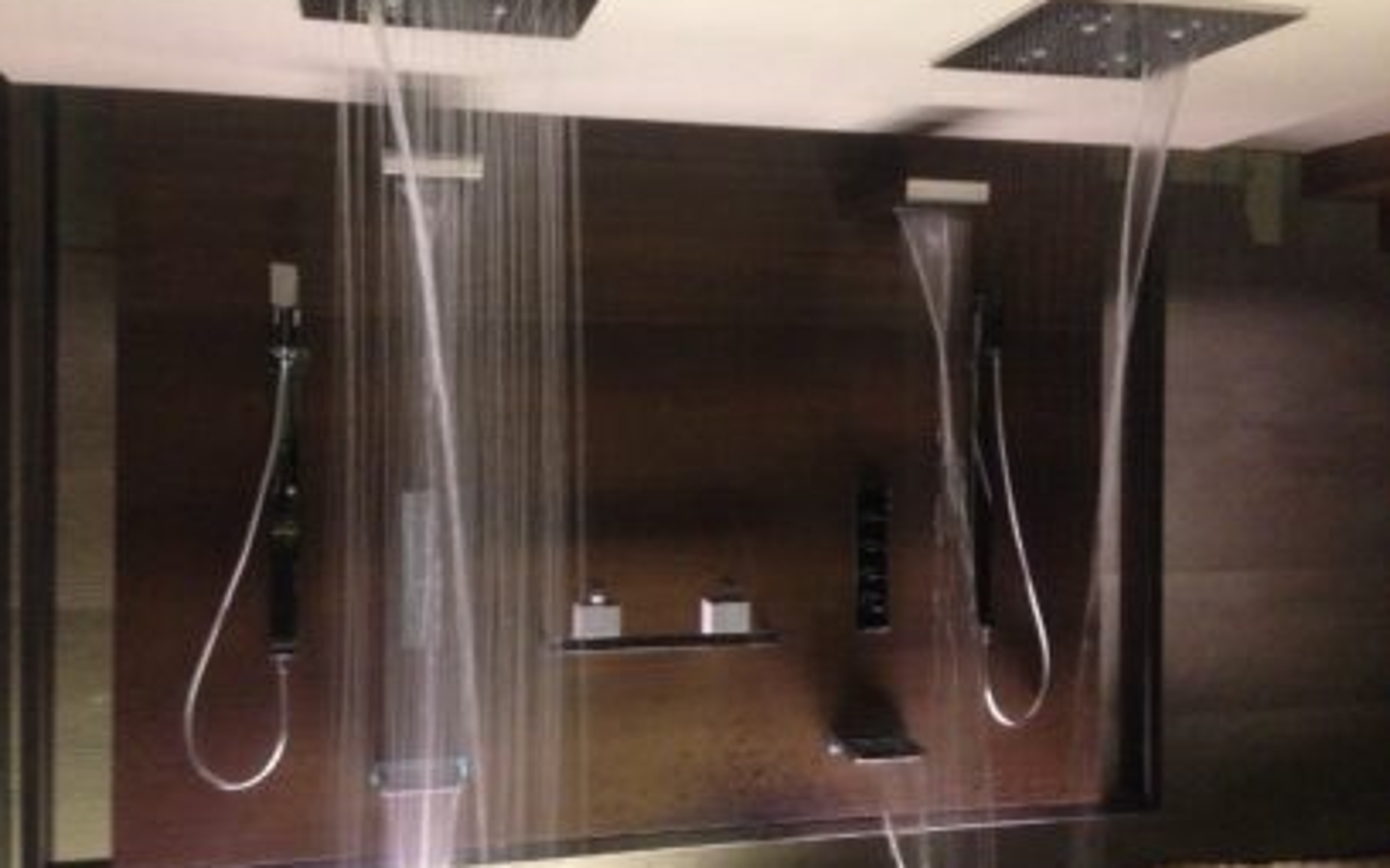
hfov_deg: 54.0
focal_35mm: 36
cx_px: 681
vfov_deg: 35.3
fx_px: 1364
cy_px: 403
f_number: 2.4
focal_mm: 4.12
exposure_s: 1/15
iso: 640
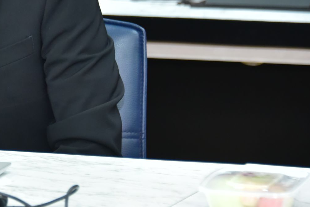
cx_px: -52
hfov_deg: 5.7
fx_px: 3119
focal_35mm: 362
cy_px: -45
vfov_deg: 3.8
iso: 3200
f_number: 5.6
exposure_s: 1/200
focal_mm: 145
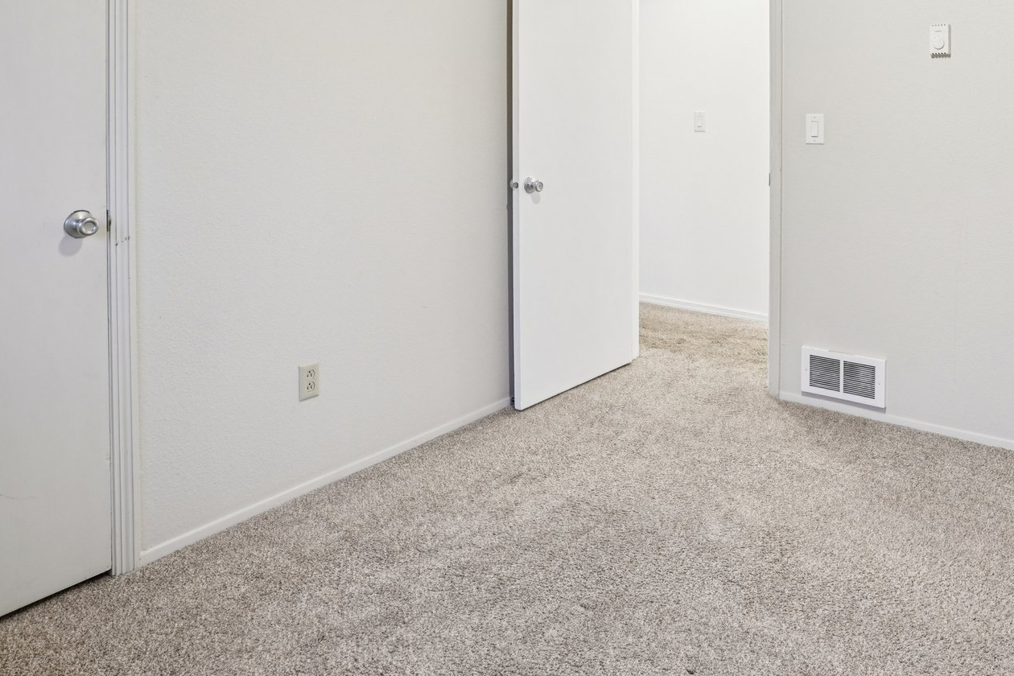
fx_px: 732
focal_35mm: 26
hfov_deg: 67.9
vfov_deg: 46.7
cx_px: 654
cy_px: 128
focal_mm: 16
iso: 400
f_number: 8
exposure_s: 1/5
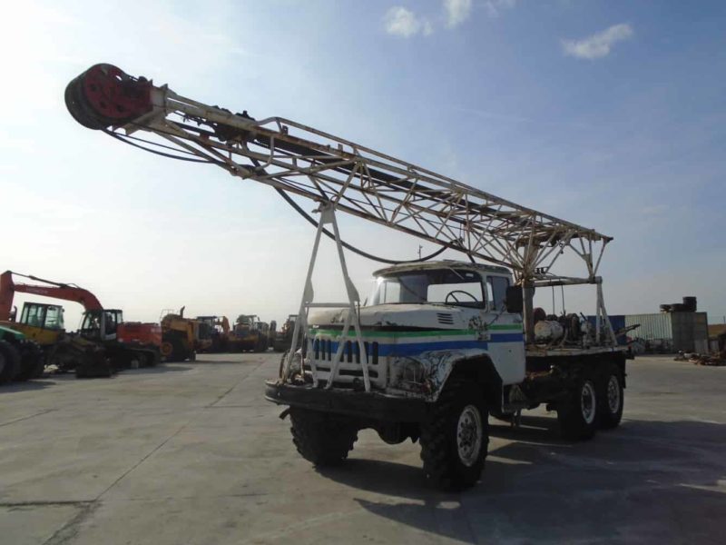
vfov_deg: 53.1
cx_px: 363
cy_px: 272
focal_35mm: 26
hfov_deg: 67.3
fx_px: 545
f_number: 8
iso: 100
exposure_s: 1/400
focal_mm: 4.6
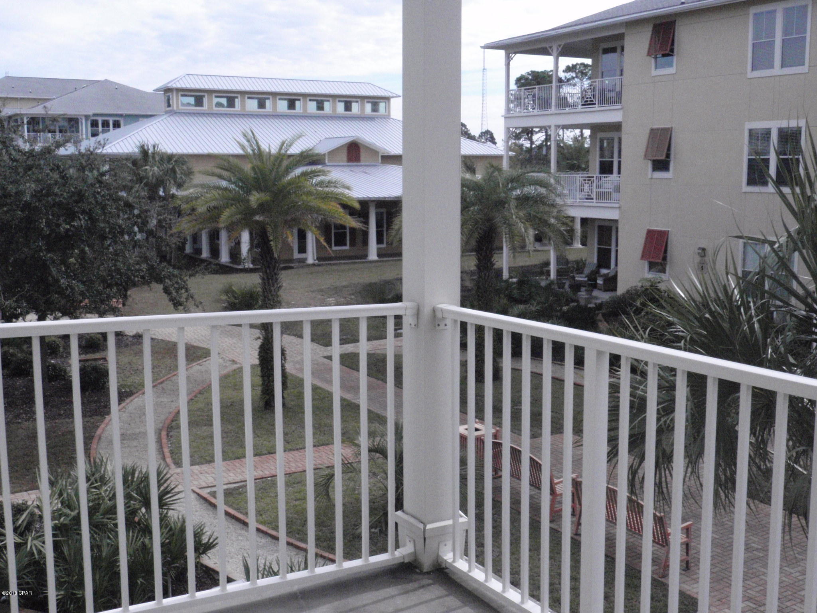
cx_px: 408
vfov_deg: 36.0
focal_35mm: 40
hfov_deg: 46.8
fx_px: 944
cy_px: 306
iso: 800
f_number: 9
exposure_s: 1/800
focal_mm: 7.25
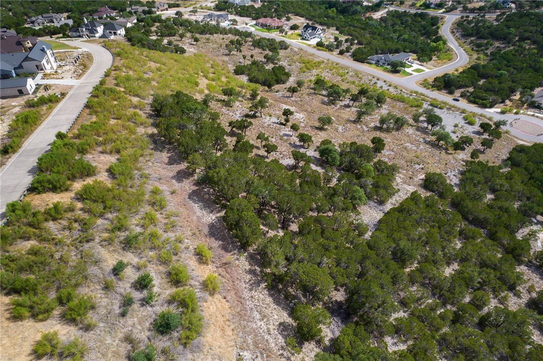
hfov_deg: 78.6
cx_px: 272
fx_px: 332
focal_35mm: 22
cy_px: 180
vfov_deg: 57.2
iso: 100
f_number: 2.8
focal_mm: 8.38
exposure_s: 1/1250
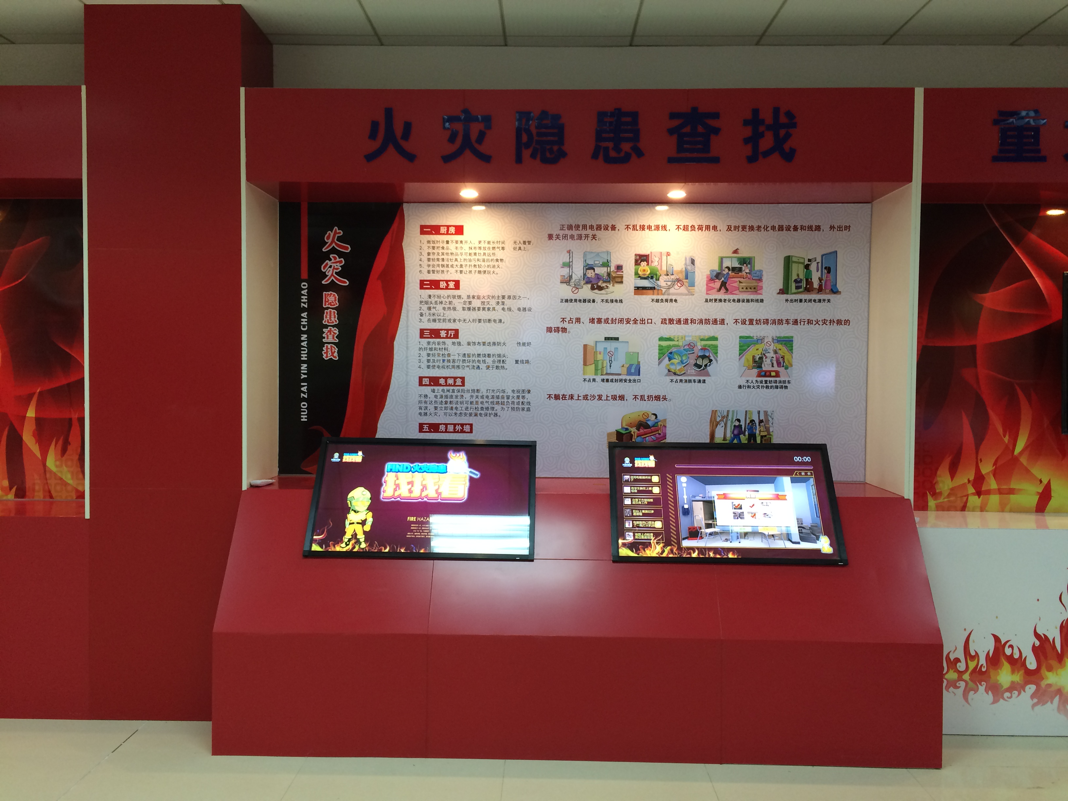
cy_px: 400
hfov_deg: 61.7
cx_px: 534
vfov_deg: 48.2
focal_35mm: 29
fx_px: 895
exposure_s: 1/33
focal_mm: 4.15
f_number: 2.2
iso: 125
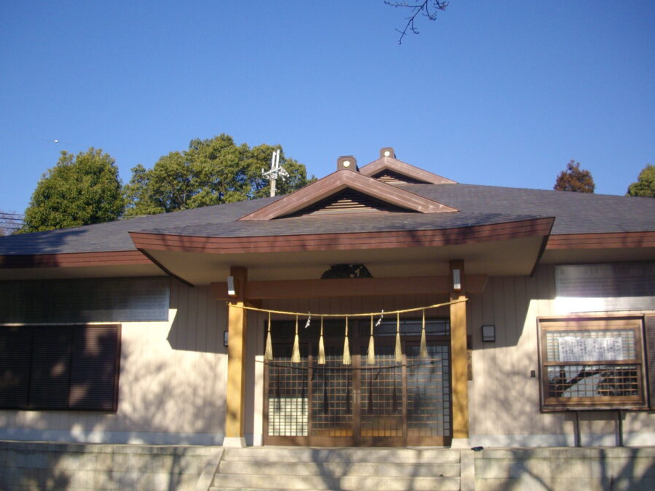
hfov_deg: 44.7
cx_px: 292
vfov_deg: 34.4
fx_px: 795
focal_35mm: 42
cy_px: 262
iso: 100
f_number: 5.6
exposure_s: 1/320
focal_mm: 6.2
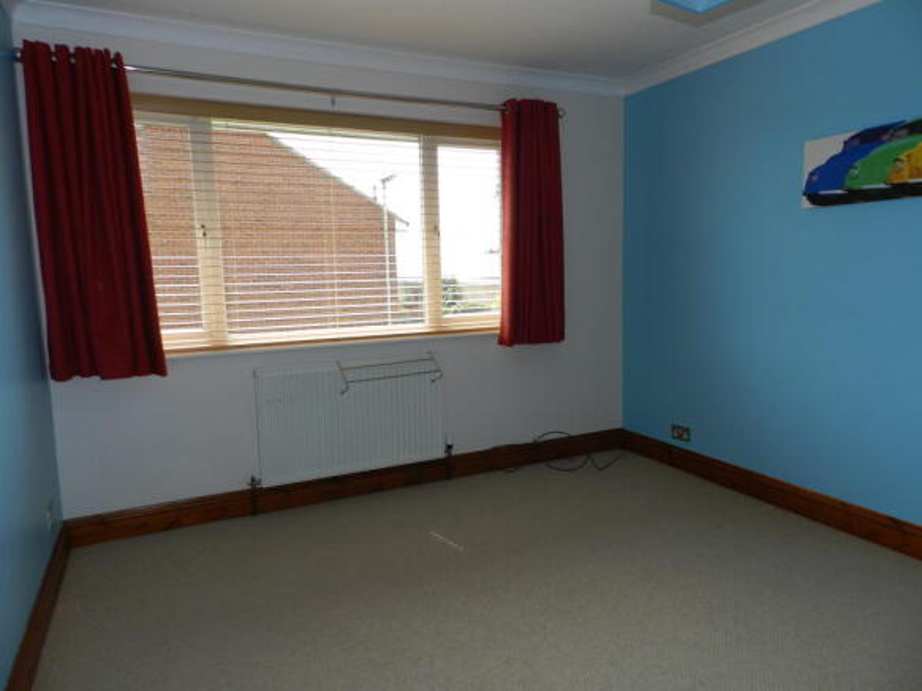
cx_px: 461
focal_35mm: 23
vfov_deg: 58.9
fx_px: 612
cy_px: 346
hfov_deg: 73.9
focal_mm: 4
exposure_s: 1/320
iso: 160
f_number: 3.4
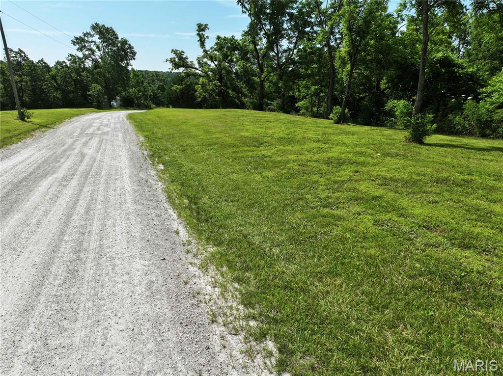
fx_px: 348
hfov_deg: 71.6
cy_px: 188
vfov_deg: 56.7
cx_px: 252
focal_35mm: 24
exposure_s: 1/2500
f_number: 2.8
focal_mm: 12.29
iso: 110
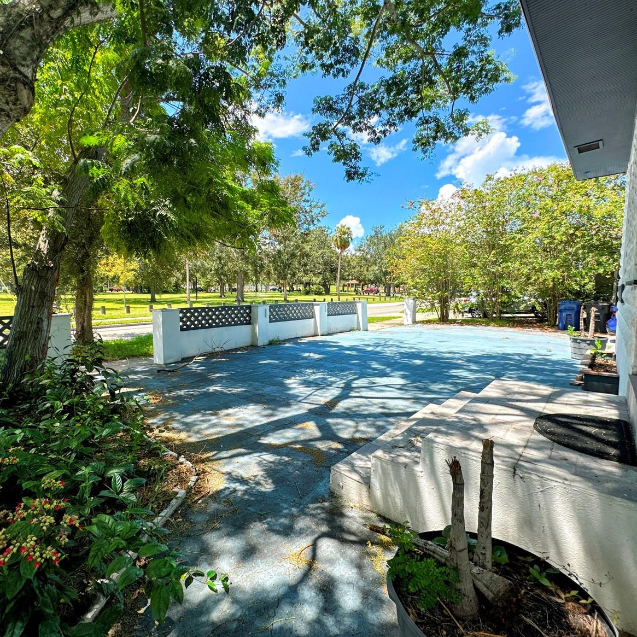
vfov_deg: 84.0
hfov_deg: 83.7
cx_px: 286
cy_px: 313
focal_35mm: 17
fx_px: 354
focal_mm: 2.22
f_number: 2.2
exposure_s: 1/744
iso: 40
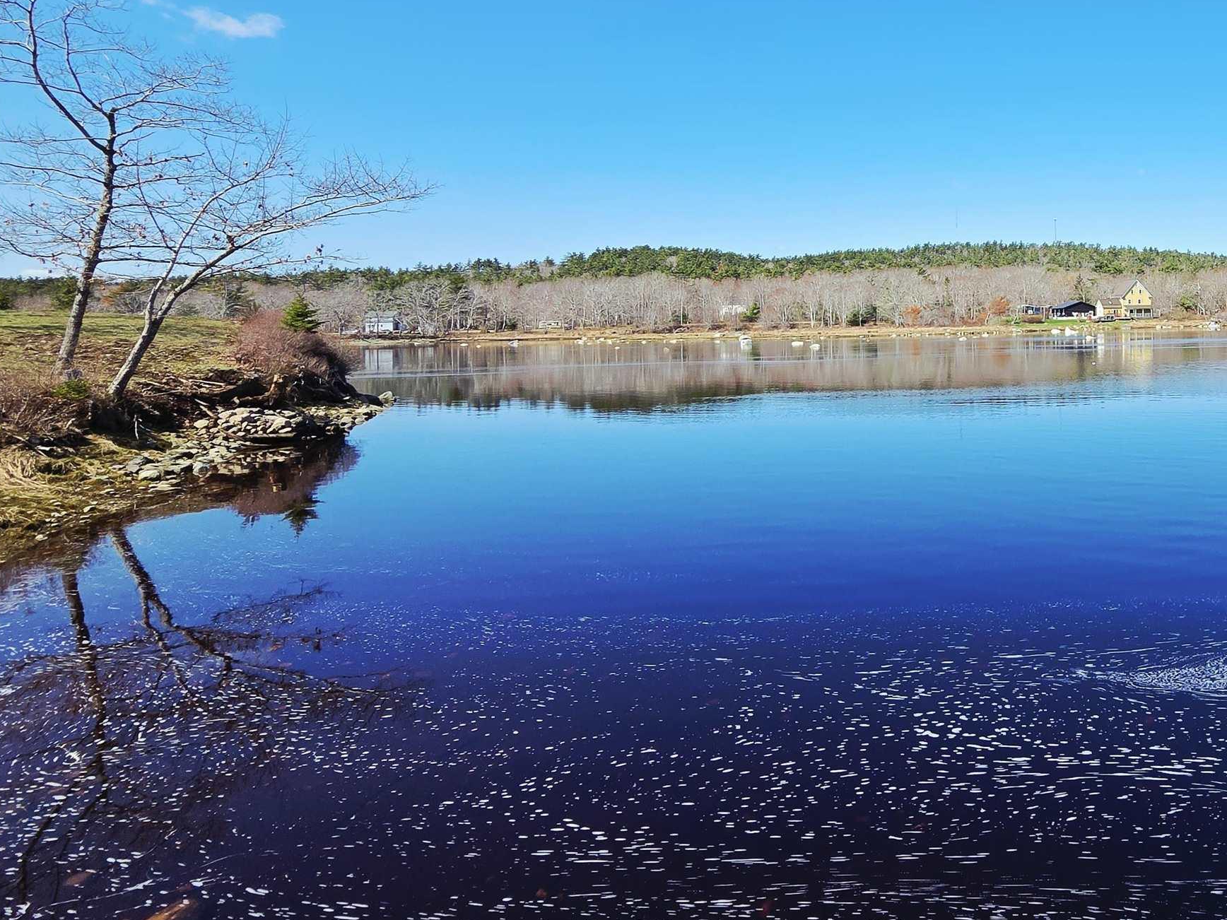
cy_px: 302
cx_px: 967
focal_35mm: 23
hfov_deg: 67.6
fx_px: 815
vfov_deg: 57.5
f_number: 2.2
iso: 100
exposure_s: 1/2450
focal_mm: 2.2
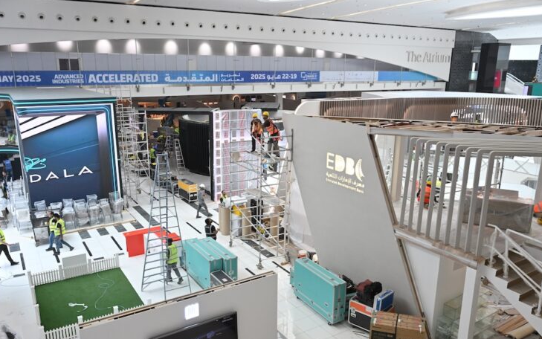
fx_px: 451
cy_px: 182
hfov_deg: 62.0
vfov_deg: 41.2
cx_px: 268
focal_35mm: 31
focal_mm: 29.5
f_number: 9
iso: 4000
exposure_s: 1/320
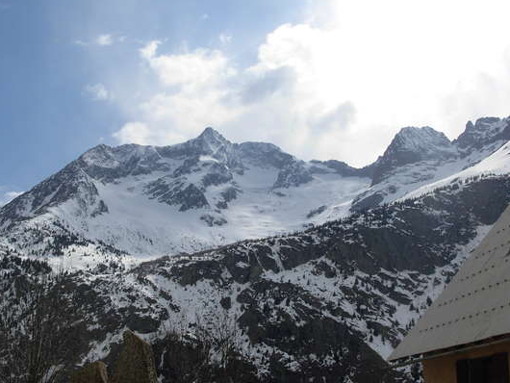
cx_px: 223
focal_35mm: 43
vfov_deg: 33.6
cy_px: 184
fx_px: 634
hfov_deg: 43.7
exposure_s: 1/1933
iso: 79
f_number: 4.9
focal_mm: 6.3
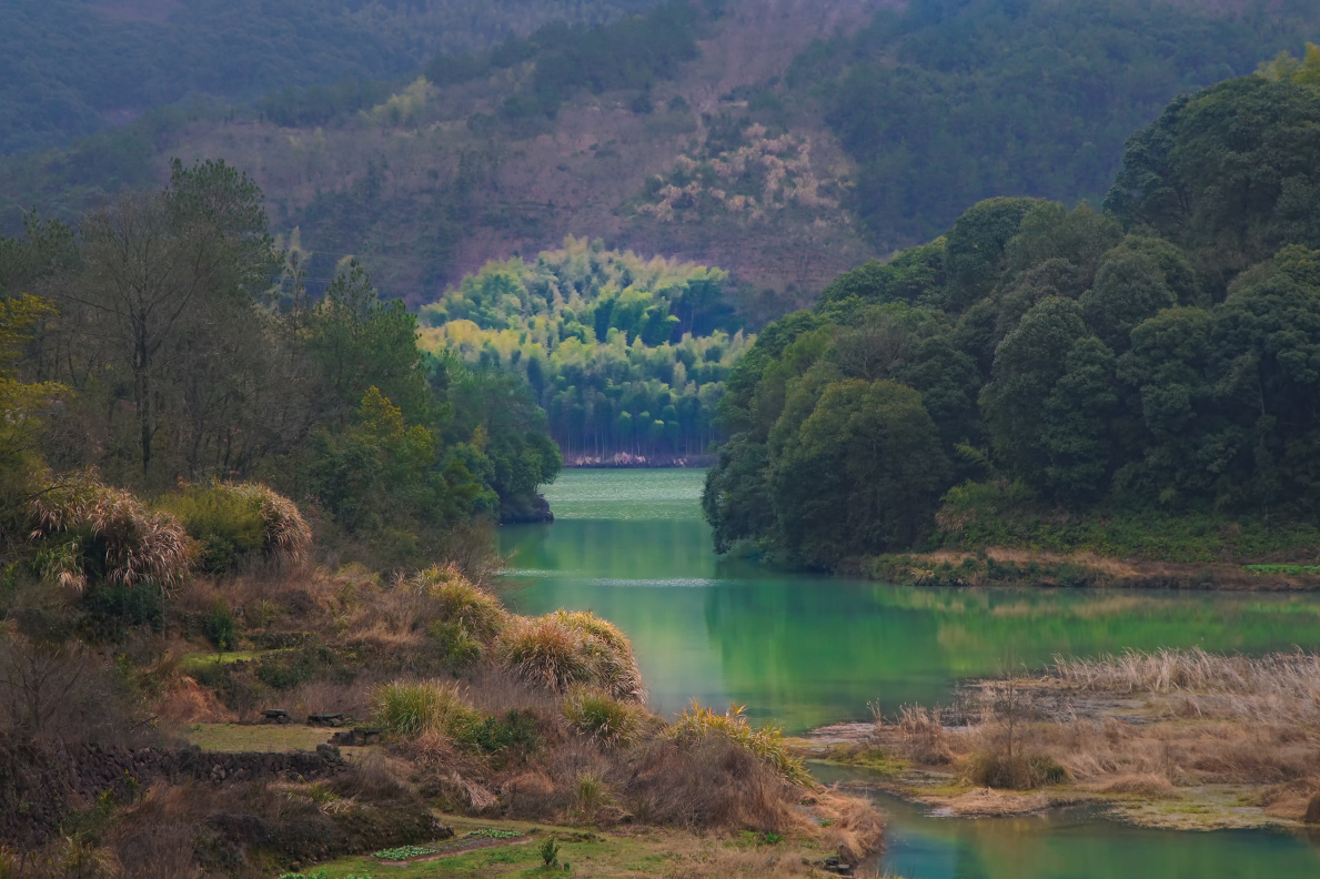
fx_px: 3885
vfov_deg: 12.9
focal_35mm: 106
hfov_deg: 19.3
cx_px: 658
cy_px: 442
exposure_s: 1/125
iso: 1250
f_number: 8
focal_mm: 105
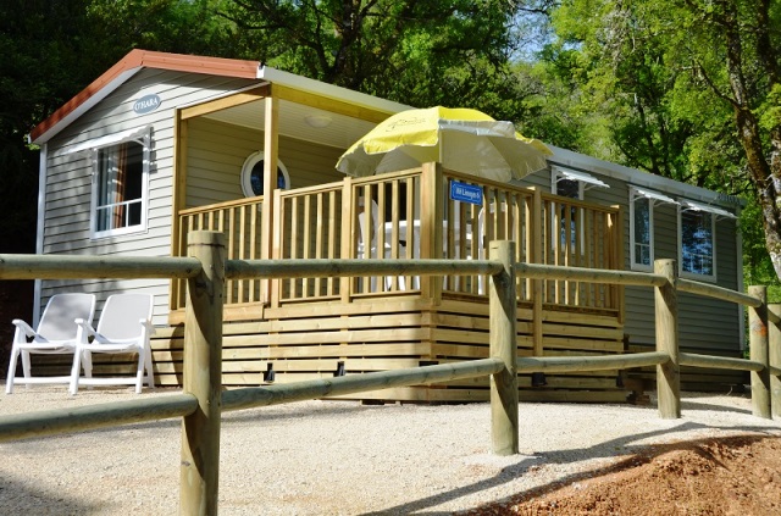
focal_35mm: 48
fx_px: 1039
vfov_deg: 27.9
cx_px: 390
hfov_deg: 41.2
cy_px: 258
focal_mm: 32
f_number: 8
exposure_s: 1/250
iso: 110
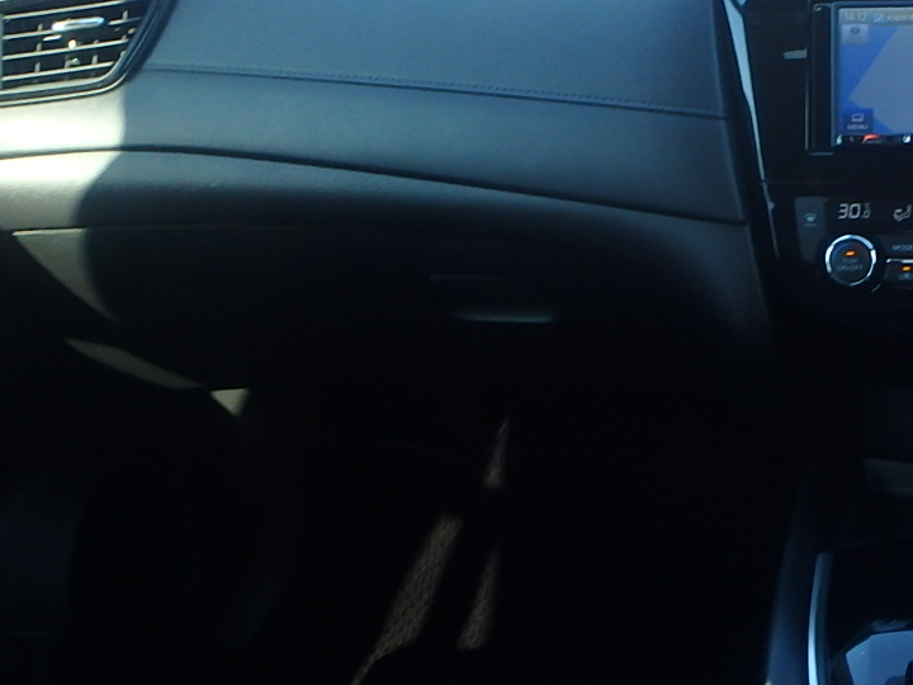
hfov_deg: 31.2
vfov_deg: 25.7
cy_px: 147
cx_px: 957
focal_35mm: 56
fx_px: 1477
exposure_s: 1/100
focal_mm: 3.7
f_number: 3.5
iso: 125
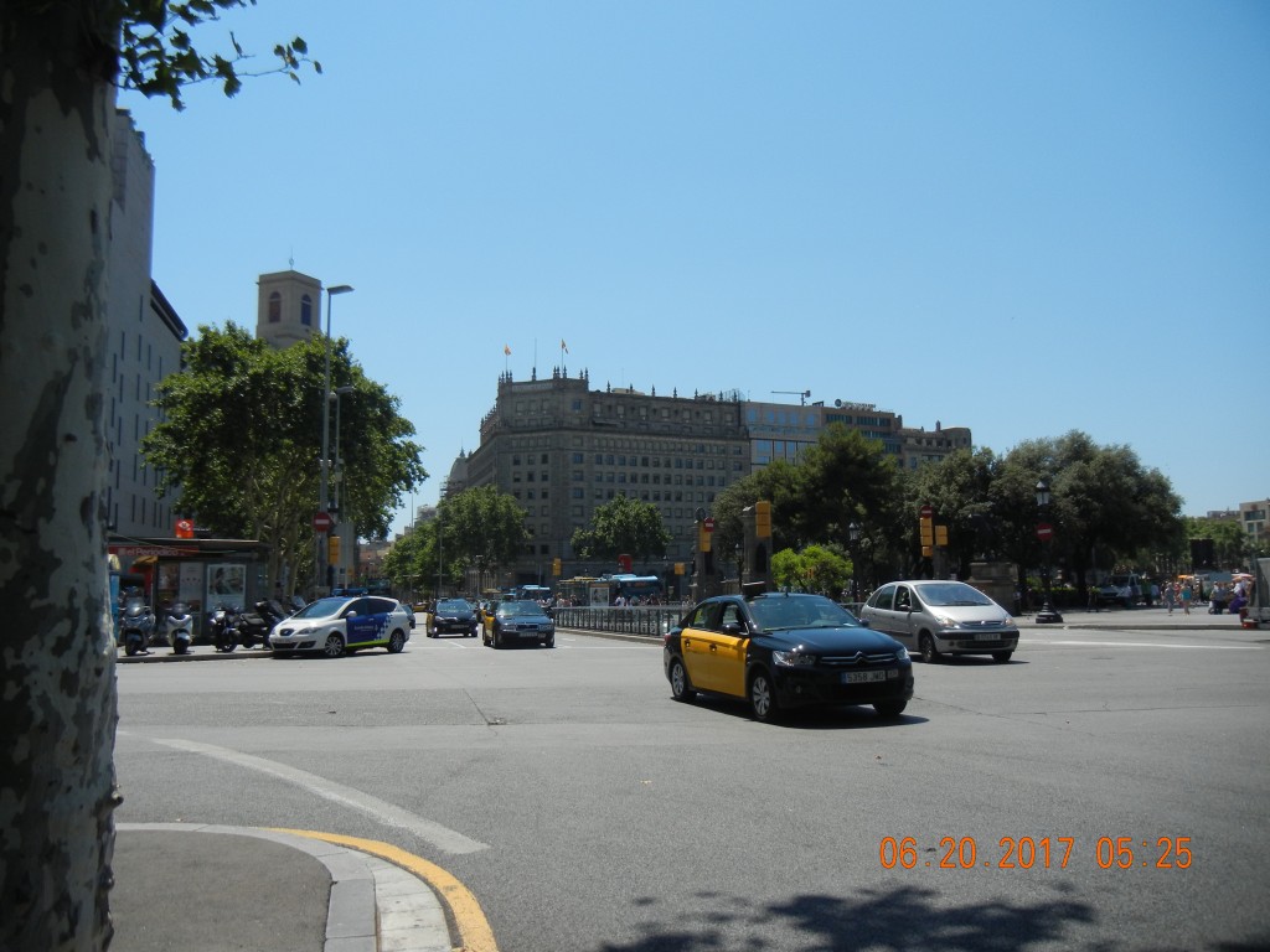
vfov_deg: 46.8
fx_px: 1101
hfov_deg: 60.0
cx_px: 635
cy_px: 476
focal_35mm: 30
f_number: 7
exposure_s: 1/560
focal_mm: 5.4
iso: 160
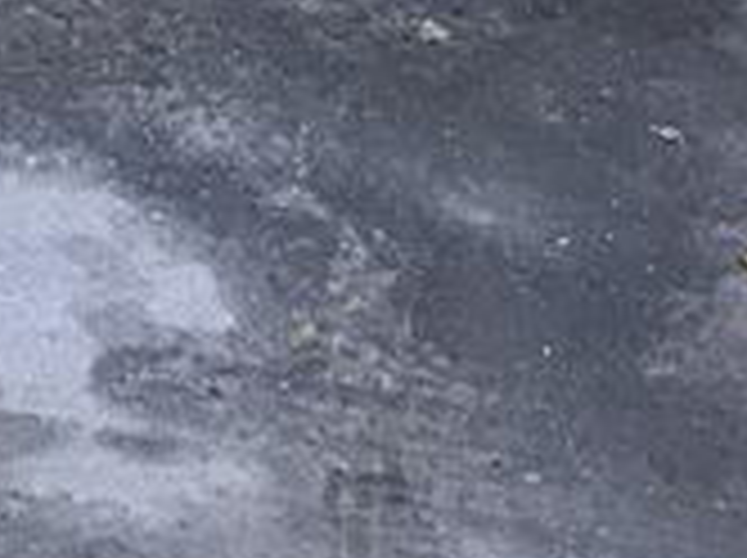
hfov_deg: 10.2
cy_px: -1102
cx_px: -936
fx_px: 3728
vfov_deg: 7.5
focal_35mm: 173
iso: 40
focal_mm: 3.99
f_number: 1.8
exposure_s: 1/33
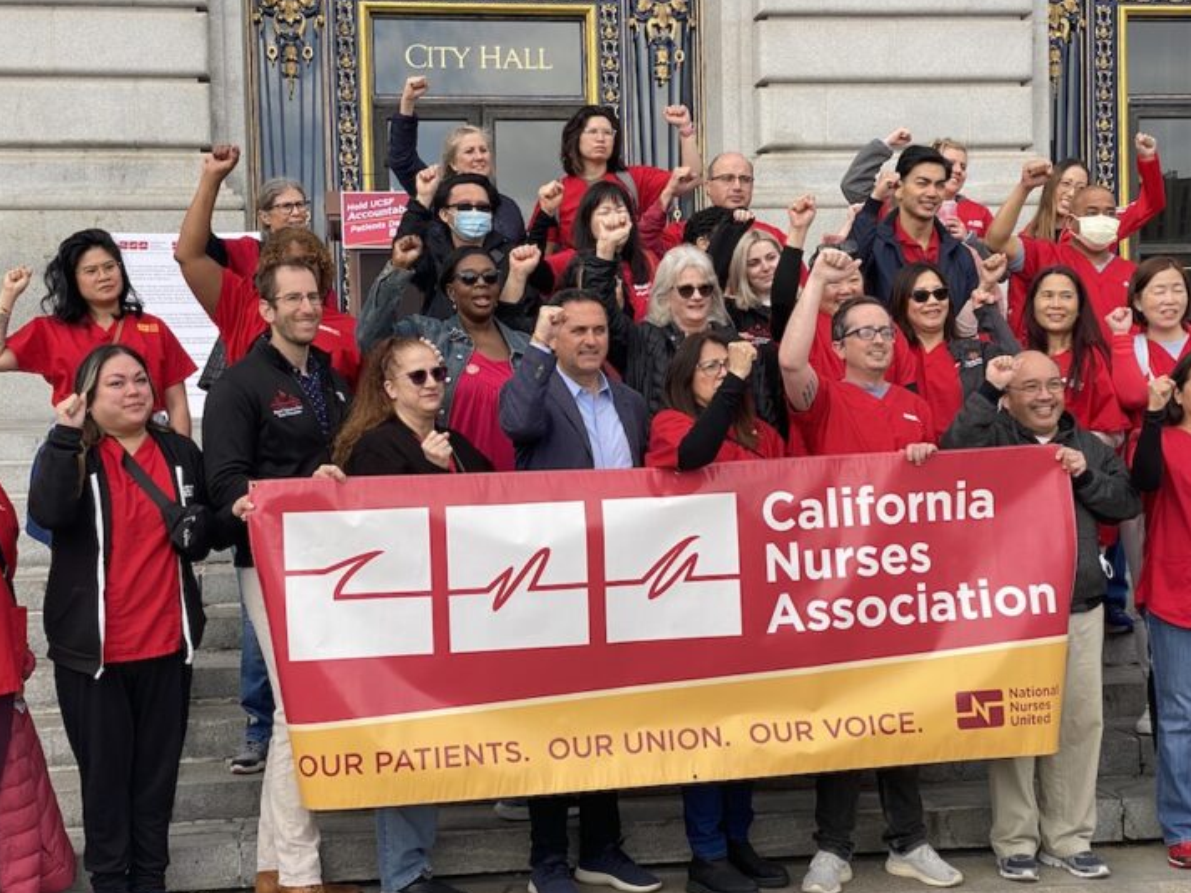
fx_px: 1927
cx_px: 606
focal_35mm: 56
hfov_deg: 34.3
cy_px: 421
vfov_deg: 26.1
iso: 20
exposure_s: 1/695
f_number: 2
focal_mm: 6
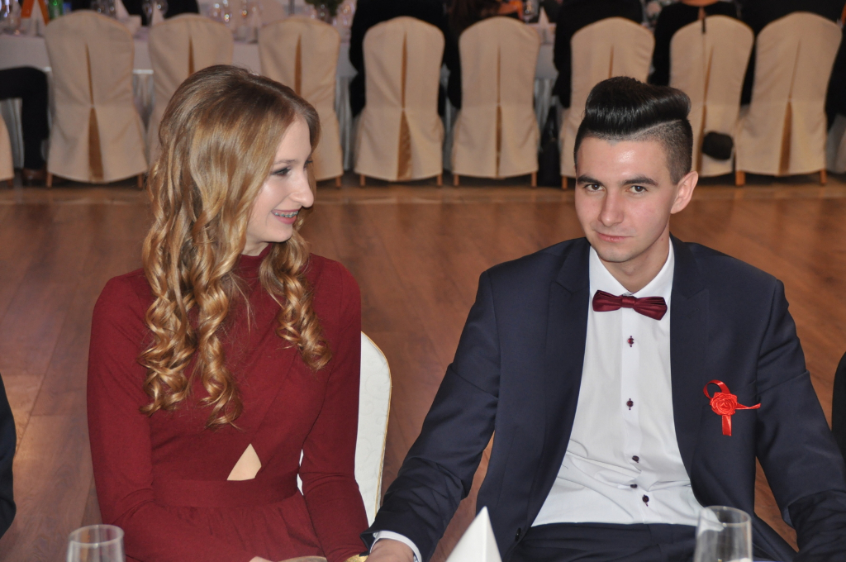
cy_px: 281
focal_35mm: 69
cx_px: 423
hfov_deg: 29.3
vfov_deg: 19.7
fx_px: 1619
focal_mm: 46
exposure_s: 1/60
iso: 800
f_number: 4.8
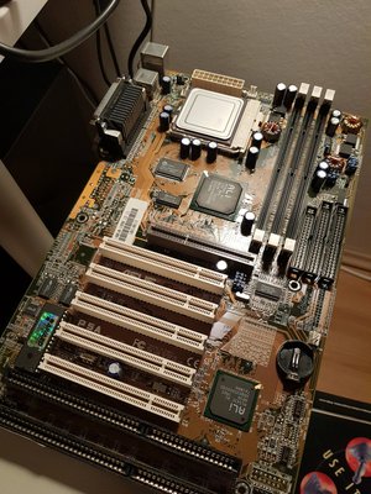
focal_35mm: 26
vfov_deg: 67.3
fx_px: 372
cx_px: 186
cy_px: 247
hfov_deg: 53.1
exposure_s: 1/50
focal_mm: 4.2
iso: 160
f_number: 1.7
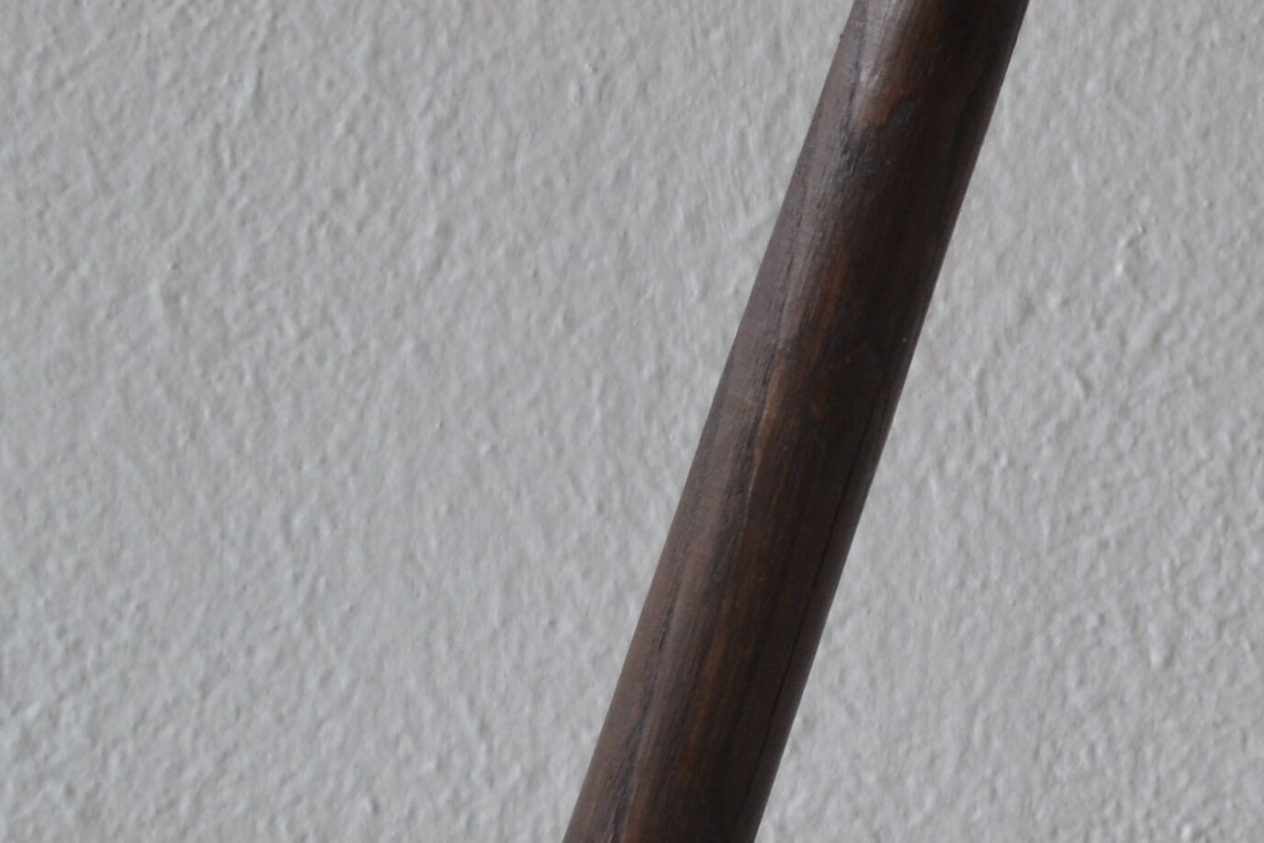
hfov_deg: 18.2
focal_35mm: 110
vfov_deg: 12.4
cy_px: 223
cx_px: 1208
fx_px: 3863
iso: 400
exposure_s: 1/50
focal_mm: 22
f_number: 4
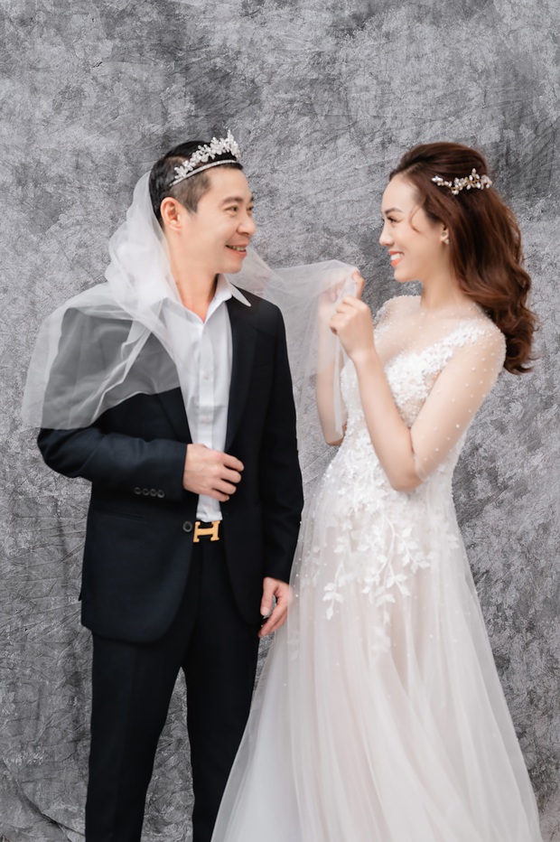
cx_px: 280
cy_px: 421
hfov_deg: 27.0
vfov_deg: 39.6
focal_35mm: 50
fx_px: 1168
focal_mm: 50
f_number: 3.5
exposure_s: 1/160
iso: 100
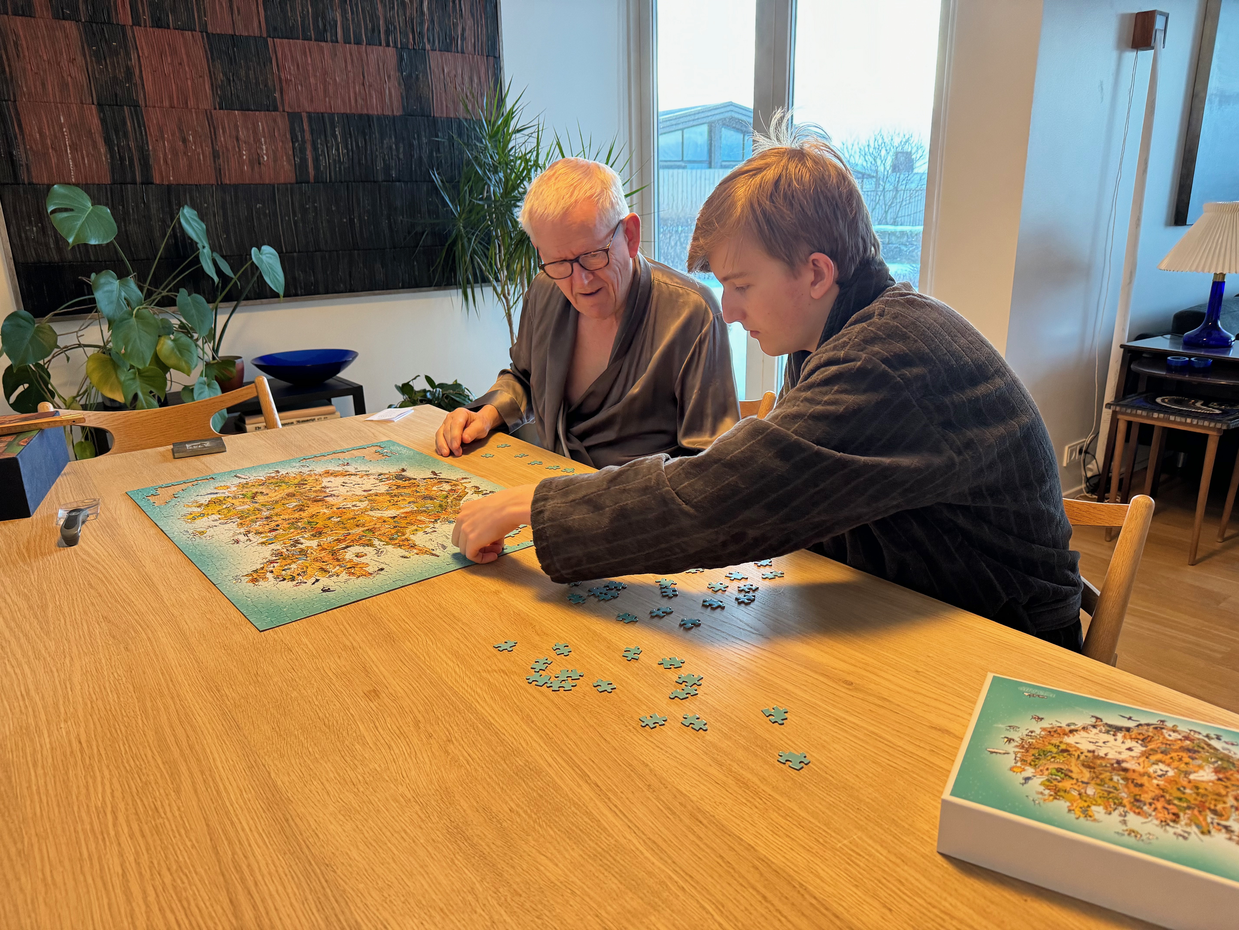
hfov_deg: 71.6
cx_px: 620
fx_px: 859
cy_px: 465
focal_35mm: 24
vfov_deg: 56.8
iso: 250
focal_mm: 6.86
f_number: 1.78
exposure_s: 1/50
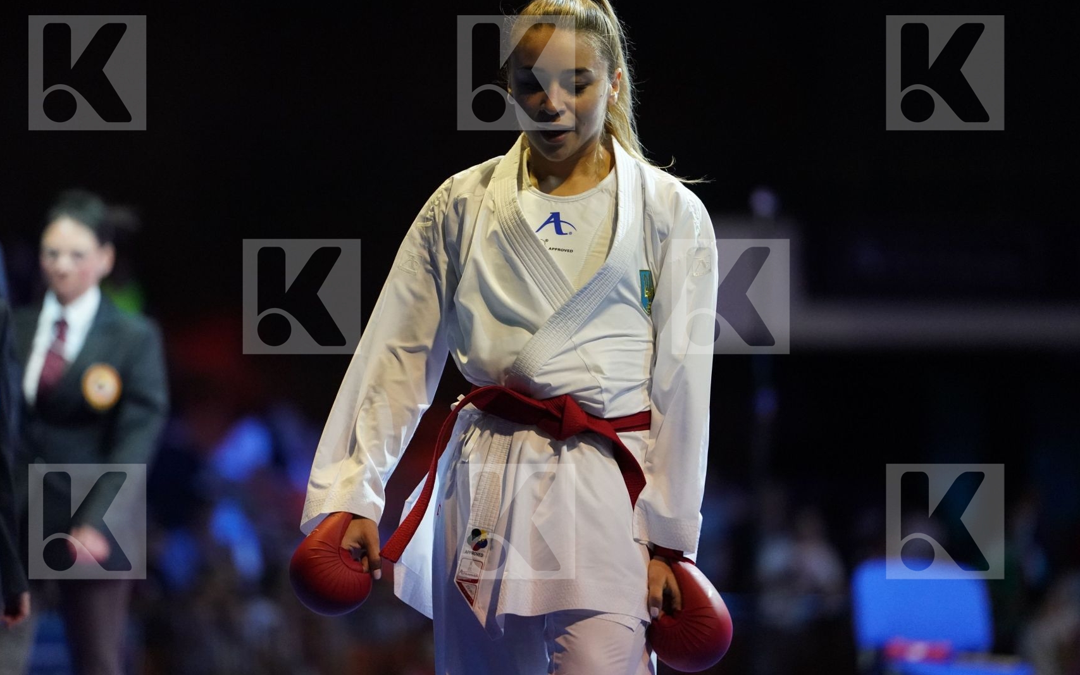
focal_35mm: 215
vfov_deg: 6.1
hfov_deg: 9.8
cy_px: 297
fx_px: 6328
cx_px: 516
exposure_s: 1/1000
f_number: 2.8
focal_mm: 200
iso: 6400
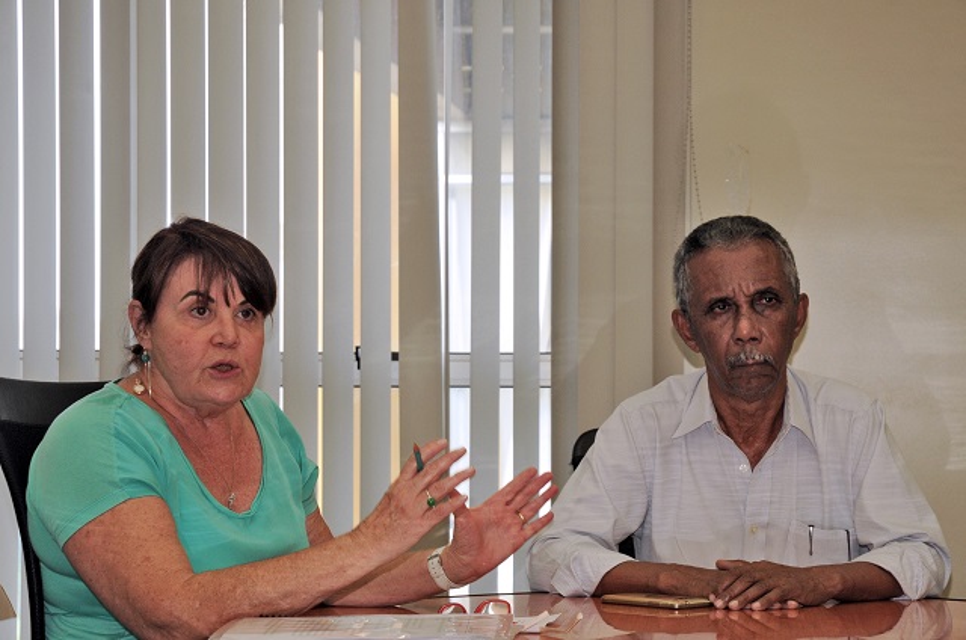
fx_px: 2491
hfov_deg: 22.0
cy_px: 320
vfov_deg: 14.6
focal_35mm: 93
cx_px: 483
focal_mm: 62
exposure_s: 1/80
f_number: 6.3
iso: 500
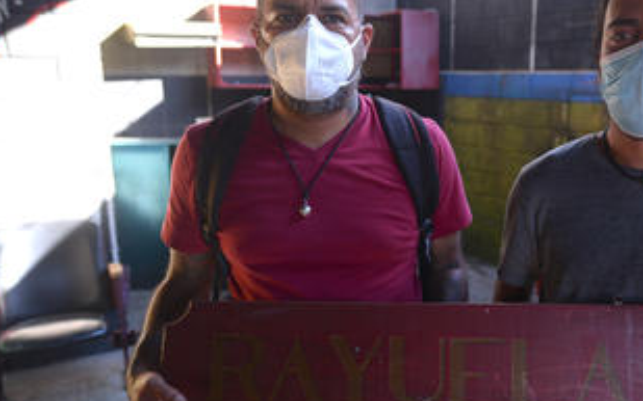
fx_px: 578
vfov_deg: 38.2
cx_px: 427
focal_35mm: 33
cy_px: 229
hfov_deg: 56.9
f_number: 3.2
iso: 250
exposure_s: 1/250
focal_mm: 20
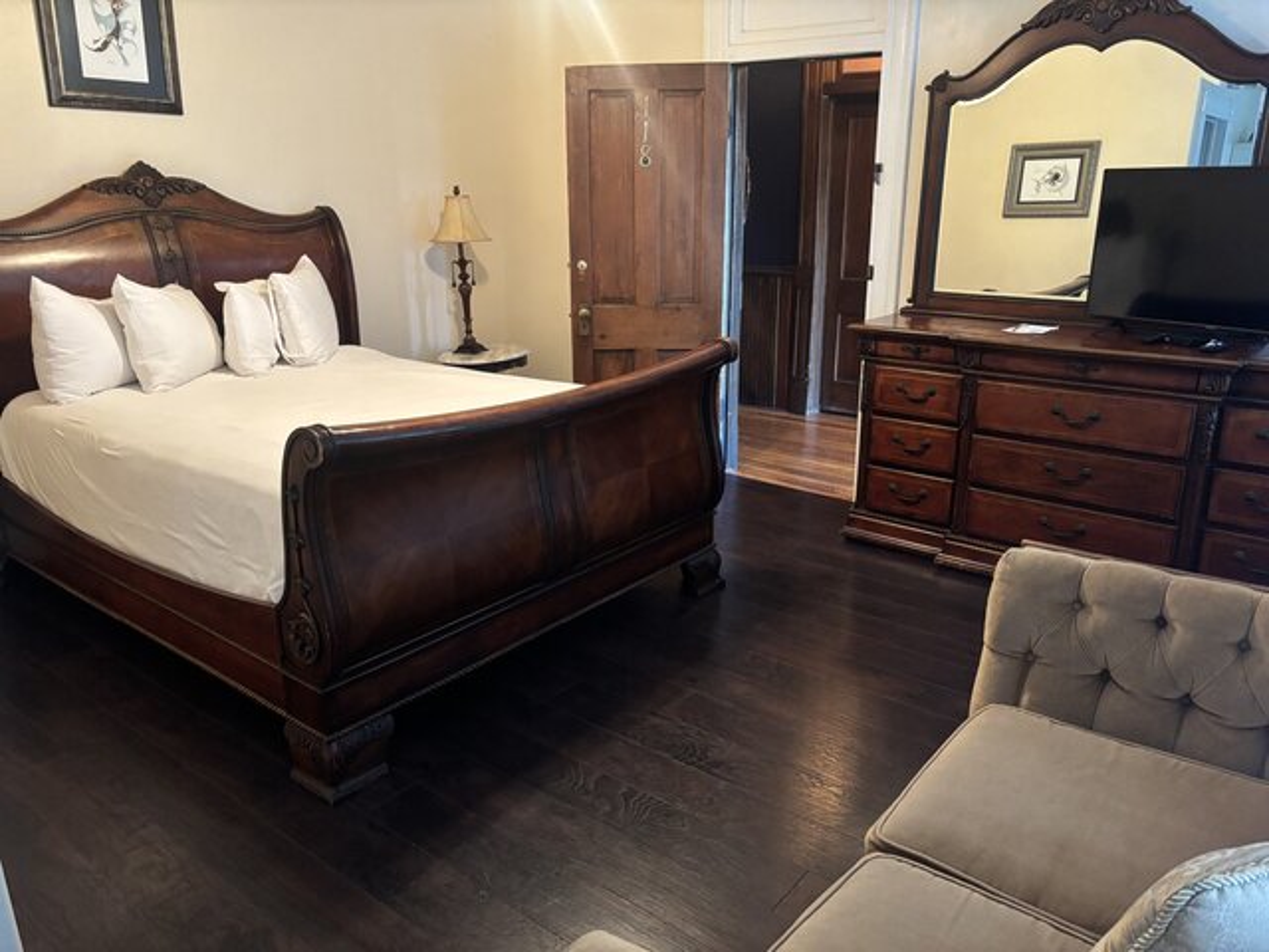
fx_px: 953
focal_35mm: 26
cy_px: 476
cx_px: 634
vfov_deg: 53.1
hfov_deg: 67.3
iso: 500
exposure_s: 1/30
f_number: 1.6
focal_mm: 5.96
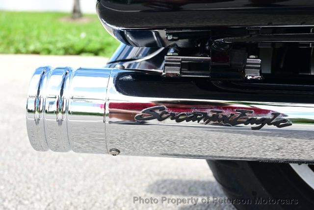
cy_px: 105
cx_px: 157
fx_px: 471
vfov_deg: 25.1
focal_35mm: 54
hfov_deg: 36.9
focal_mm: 36
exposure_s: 1/125
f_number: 5.6
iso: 100
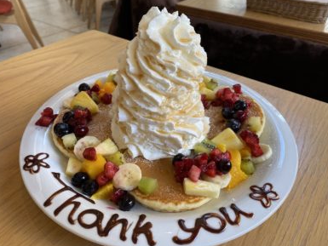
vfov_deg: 51.4
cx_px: 160
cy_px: 123
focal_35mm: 27
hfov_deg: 65.3
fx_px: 256
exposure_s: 1/120
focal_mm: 4.25
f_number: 1.8
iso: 100
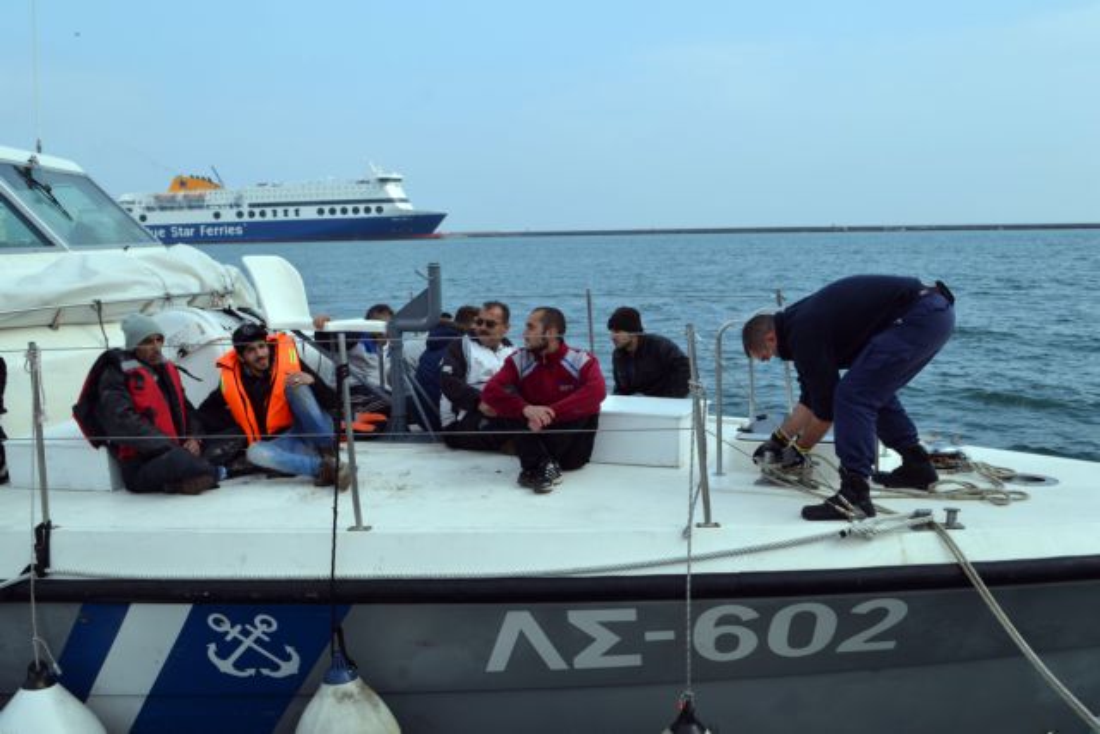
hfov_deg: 53.1
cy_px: 367
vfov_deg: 36.9
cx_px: 550
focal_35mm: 36
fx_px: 1100
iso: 100
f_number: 8
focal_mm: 24
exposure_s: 1/250
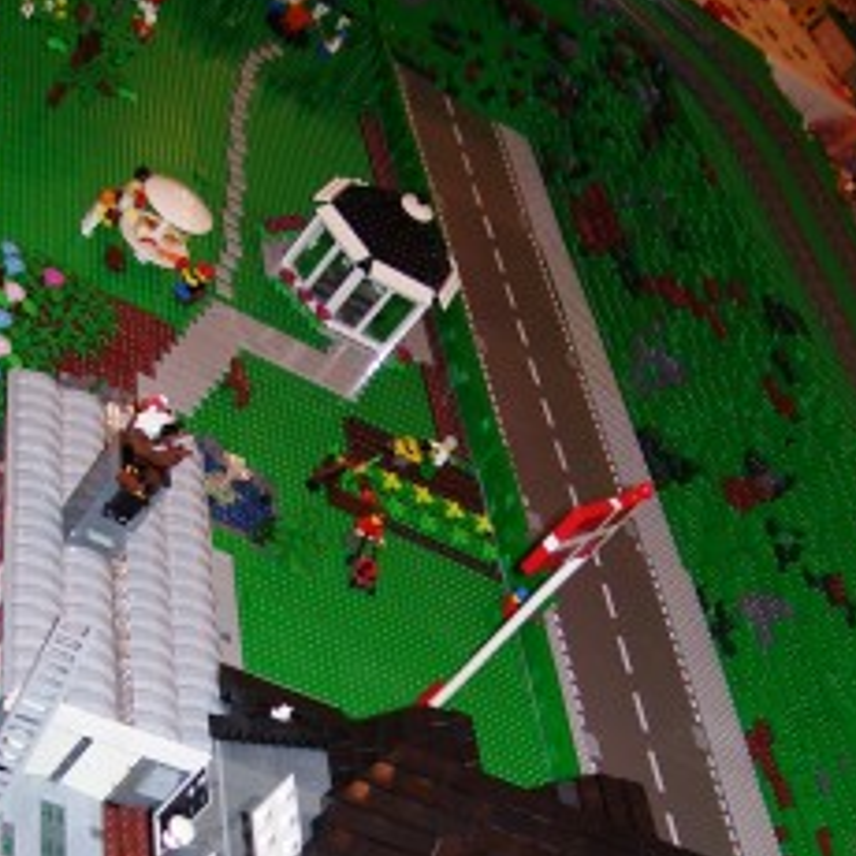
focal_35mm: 62
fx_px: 1735
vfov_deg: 27.2
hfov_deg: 27.5
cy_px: 685
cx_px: 279
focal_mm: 6
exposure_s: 1/60
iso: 80
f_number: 2.7
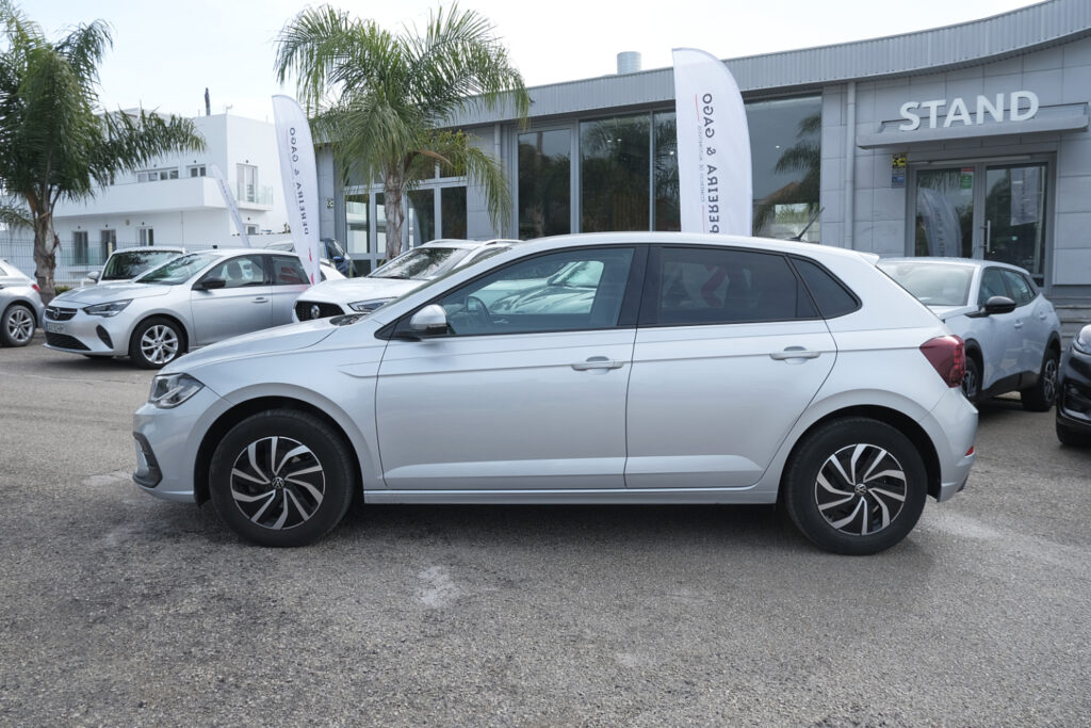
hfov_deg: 61.9
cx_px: 546
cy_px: 364
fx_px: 909
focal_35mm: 30
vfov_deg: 43.6
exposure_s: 1/100
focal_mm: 19.7
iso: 160
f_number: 9
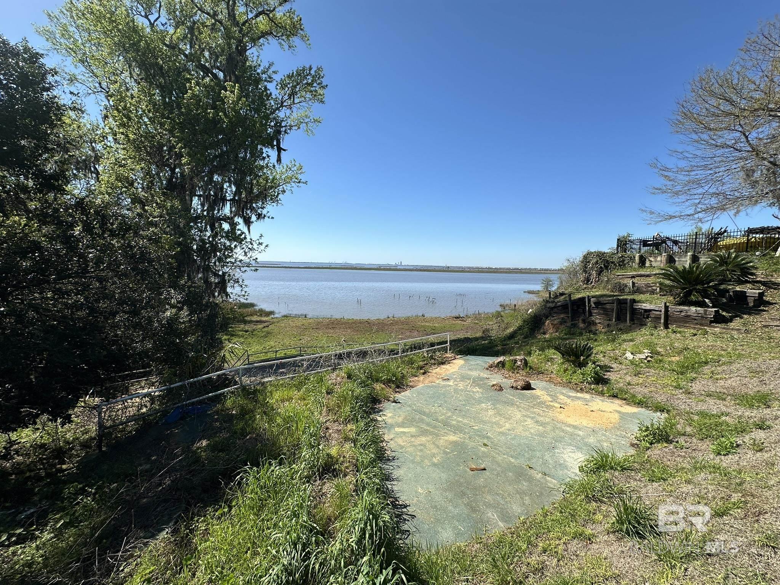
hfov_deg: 102.1
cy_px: 292
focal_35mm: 14
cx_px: 390
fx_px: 315
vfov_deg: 85.7
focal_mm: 2.22
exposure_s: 1/2451
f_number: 2.2
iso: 50
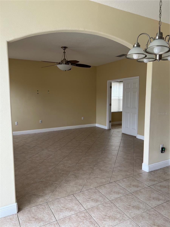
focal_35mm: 26
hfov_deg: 53.1
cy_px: 114
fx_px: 170
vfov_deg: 67.3
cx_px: 85
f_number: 1.5
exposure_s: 1/171
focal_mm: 5.7
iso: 50
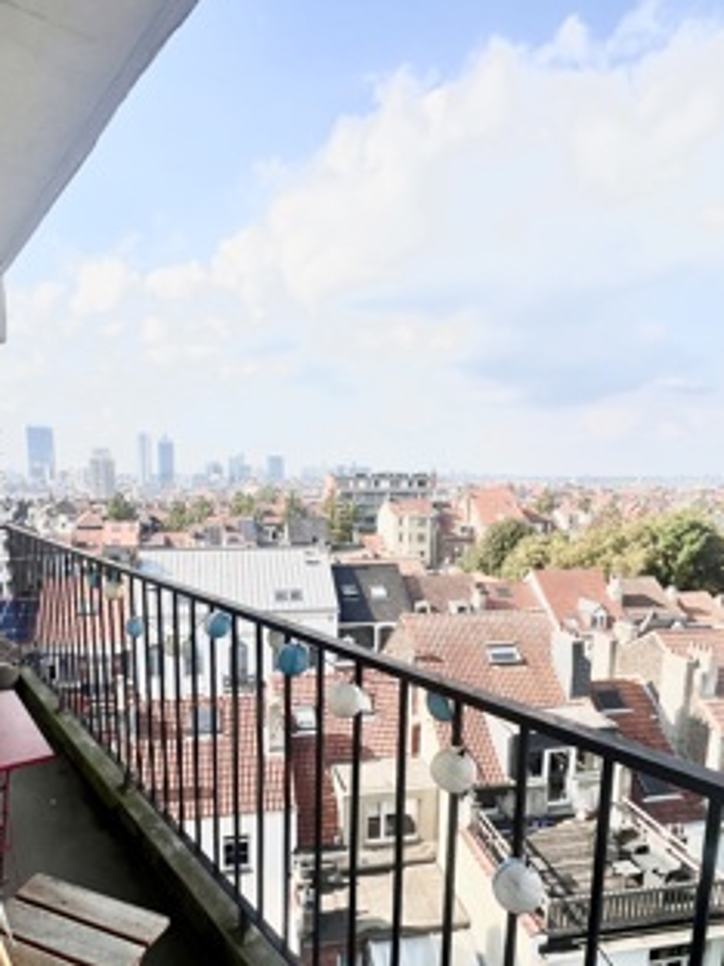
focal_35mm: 20
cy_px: 573
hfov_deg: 65.7
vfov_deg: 80.9
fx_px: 558
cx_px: 319
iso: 32
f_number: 1.8
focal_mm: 1.57
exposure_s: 1/1553
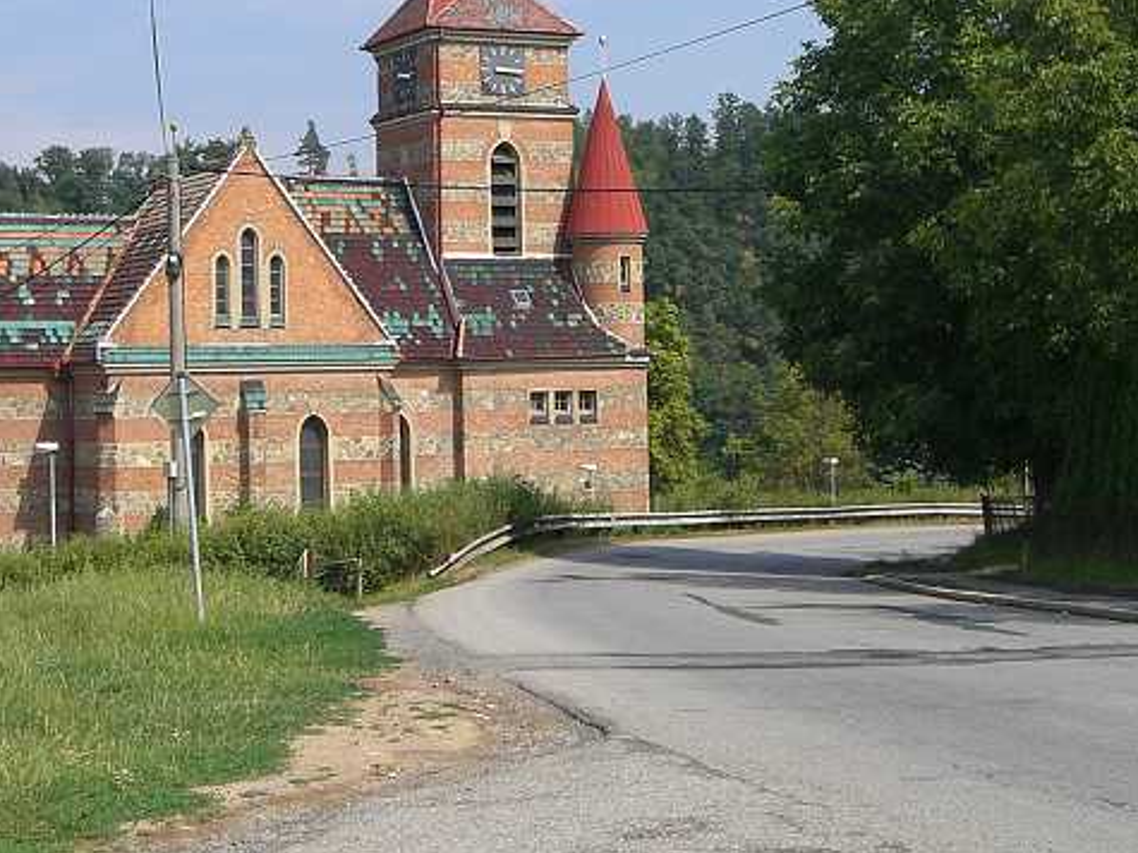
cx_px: 381
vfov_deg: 22.7
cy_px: 237
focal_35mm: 64
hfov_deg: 30.1
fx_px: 2103
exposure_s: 1/640
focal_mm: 6.3
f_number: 4.4
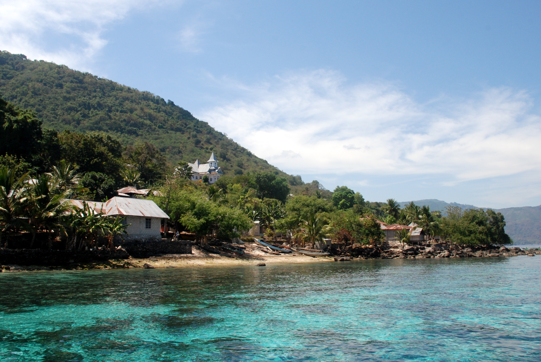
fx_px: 451
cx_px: 270
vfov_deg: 43.7
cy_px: 181
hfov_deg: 61.9
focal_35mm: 30
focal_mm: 20
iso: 400
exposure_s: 1/350
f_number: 9.5
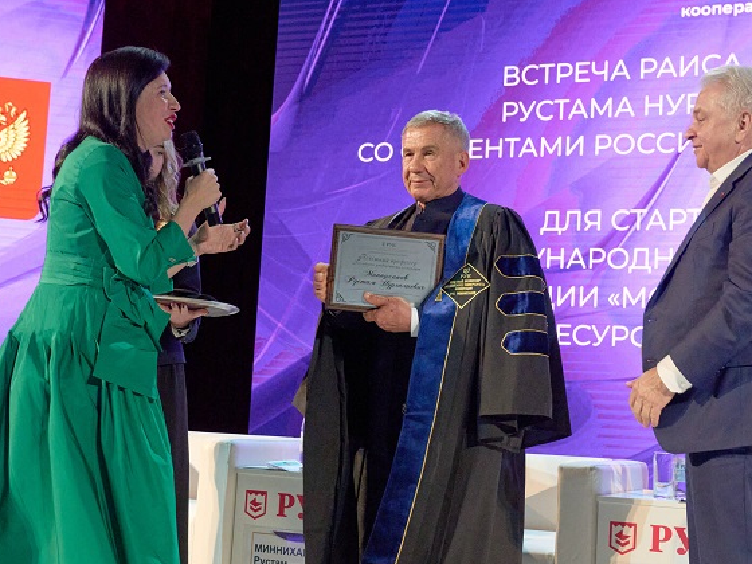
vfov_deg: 26.1
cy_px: 282
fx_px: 1217
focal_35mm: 56
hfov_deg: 34.3
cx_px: 388
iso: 3200
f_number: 4.5
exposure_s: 1/200
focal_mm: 34
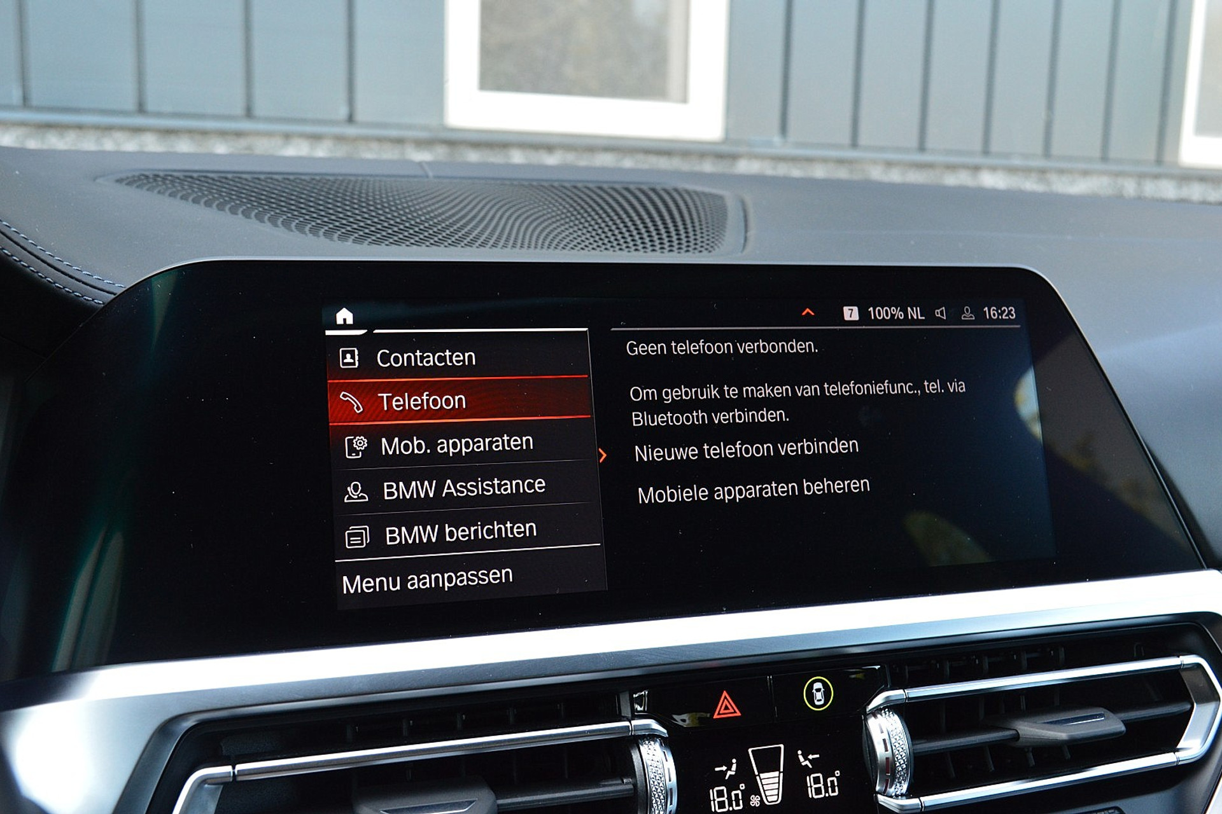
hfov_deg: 53.1
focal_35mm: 36
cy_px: 407
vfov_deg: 36.9
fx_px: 1222
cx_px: 611
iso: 800
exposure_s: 1/60
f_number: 8
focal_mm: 24
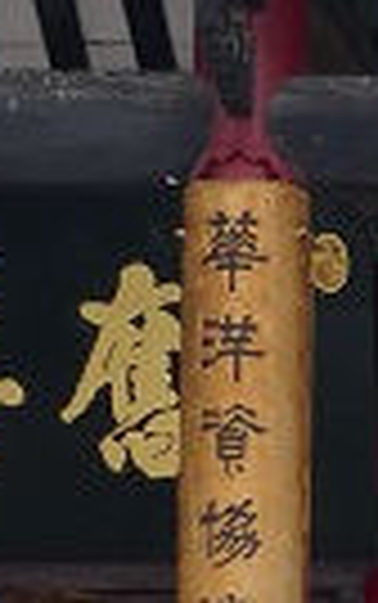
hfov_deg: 4.1
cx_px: 1215
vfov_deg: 6.7
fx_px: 5016
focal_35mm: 305
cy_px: 1233
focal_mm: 14.5
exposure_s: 1/160
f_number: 3.1
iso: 125
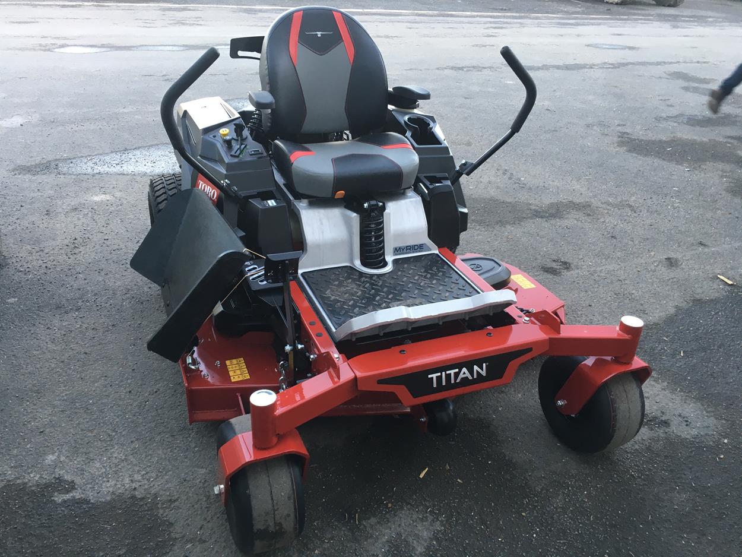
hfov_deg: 61.7
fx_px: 622
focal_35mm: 29
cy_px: 278
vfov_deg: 48.2
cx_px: 371
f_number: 2.2
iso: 64
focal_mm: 4.15
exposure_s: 1/33
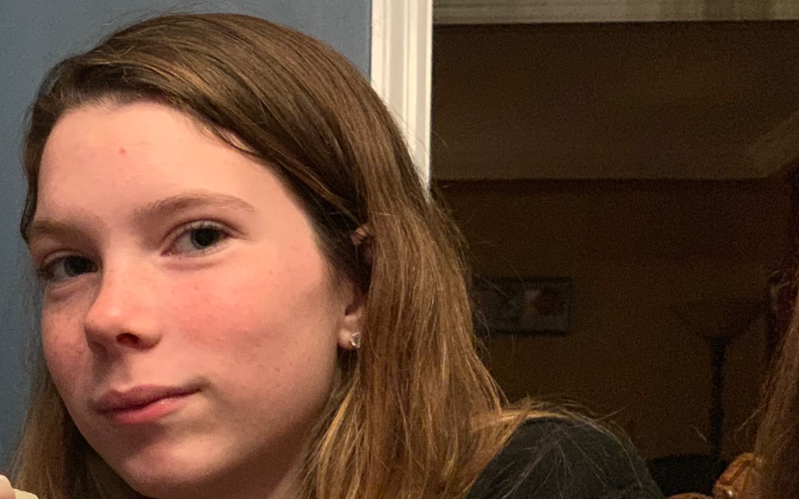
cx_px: 54
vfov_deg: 12.1
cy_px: 499
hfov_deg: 19.1
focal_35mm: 107
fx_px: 2330
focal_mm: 6
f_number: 2.4
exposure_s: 1/40
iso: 640
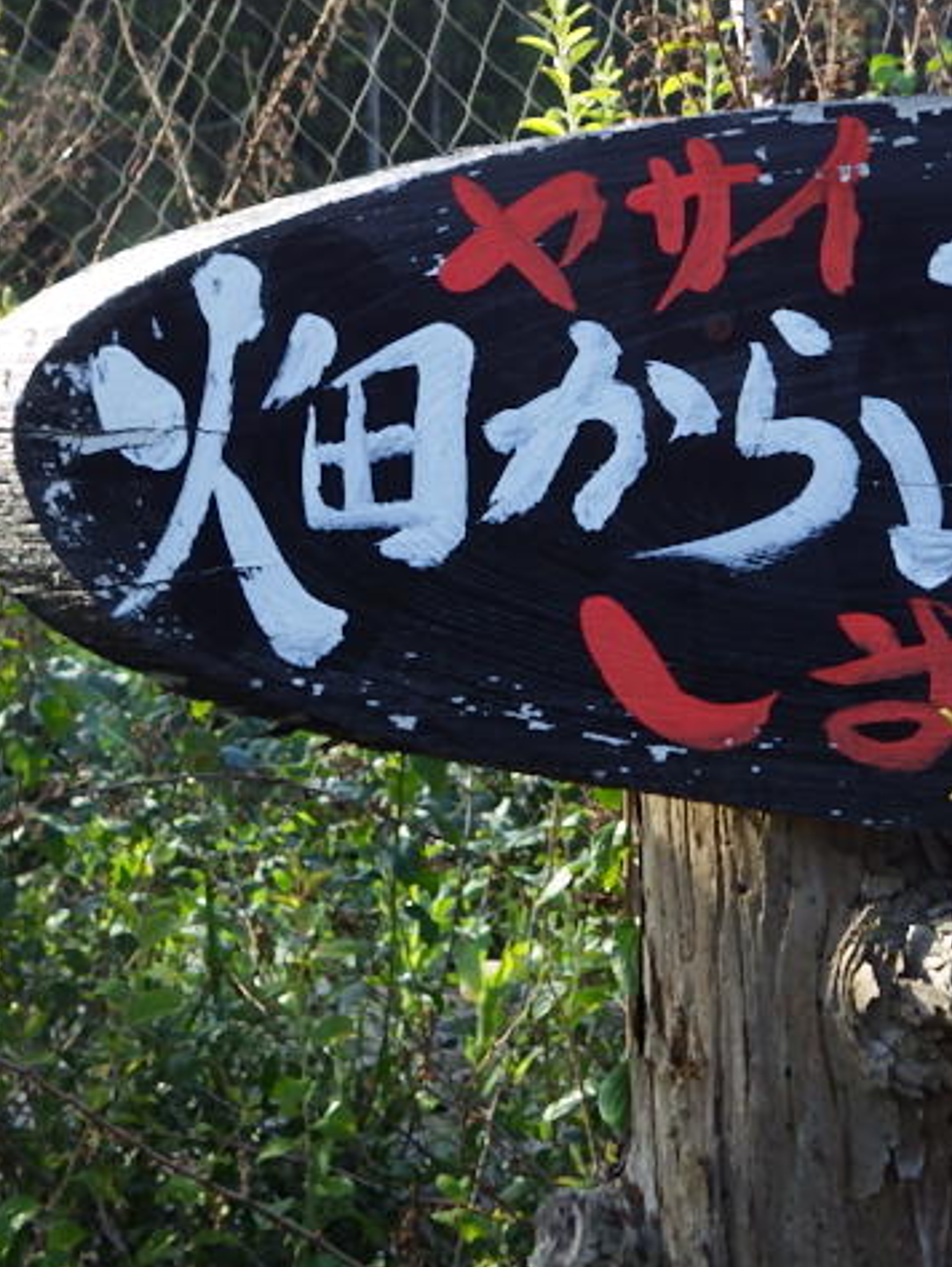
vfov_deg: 34.9
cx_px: 666
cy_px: 353
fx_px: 1978
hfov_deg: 26.8
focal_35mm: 54
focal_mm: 4.5
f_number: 2.8
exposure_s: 1/320
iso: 125
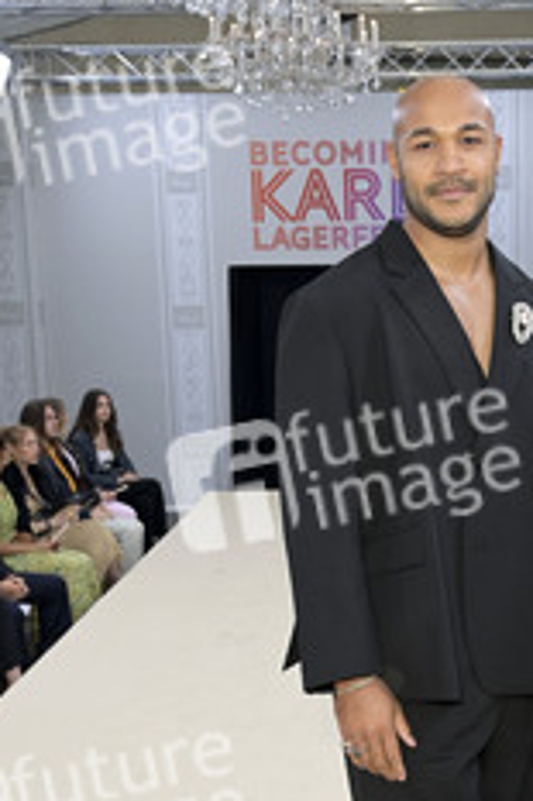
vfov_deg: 35.1
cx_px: 444
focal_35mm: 55
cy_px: 643
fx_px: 1223
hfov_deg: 24.1
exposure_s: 1/250
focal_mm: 32
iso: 640
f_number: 5.6
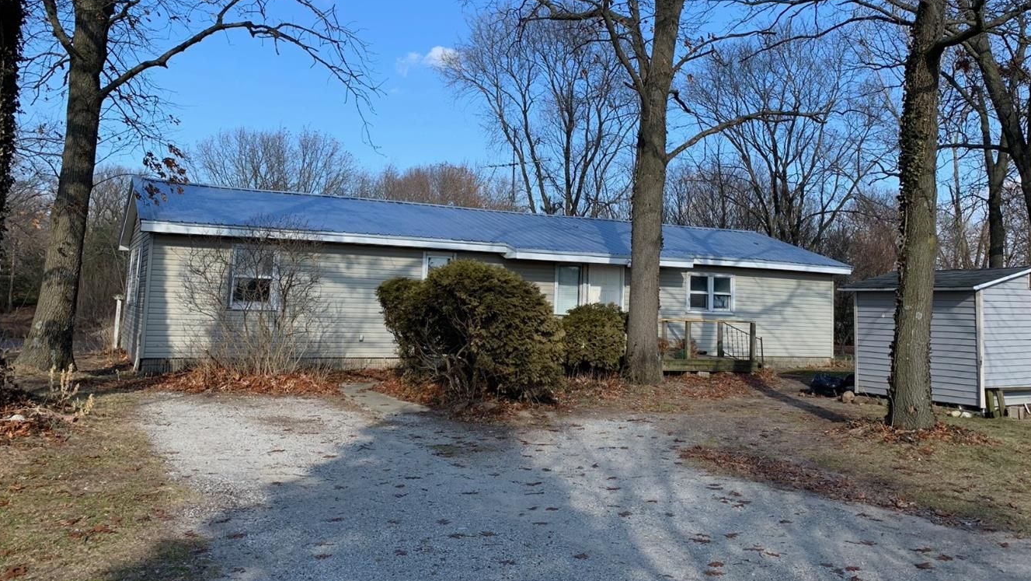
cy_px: 220
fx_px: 875
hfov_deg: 60.9
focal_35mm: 32
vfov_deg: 36.5
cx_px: 568
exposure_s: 1/1250
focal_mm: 4.25
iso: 25
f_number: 1.8
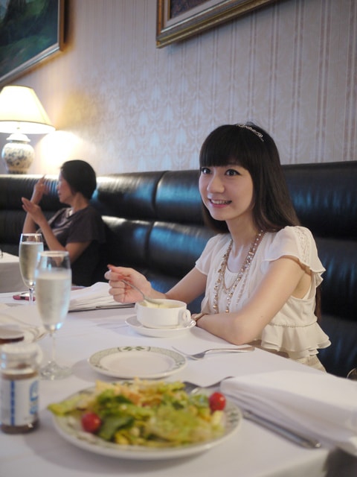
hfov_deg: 36.0
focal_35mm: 40
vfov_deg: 46.8
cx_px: 178
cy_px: 238
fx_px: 550
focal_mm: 20
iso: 400
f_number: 1.7
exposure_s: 1/20
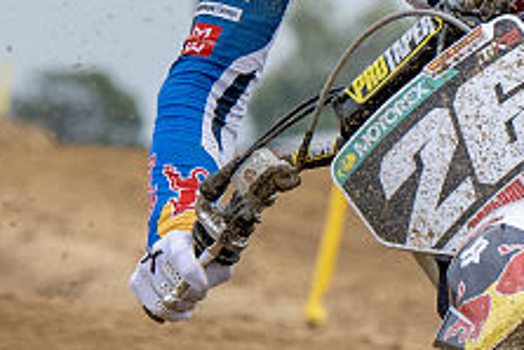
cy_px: -42
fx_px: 10909
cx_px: 949
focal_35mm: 749
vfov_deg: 1.8
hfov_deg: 2.7
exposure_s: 1/1250
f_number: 5.6
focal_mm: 135
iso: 320
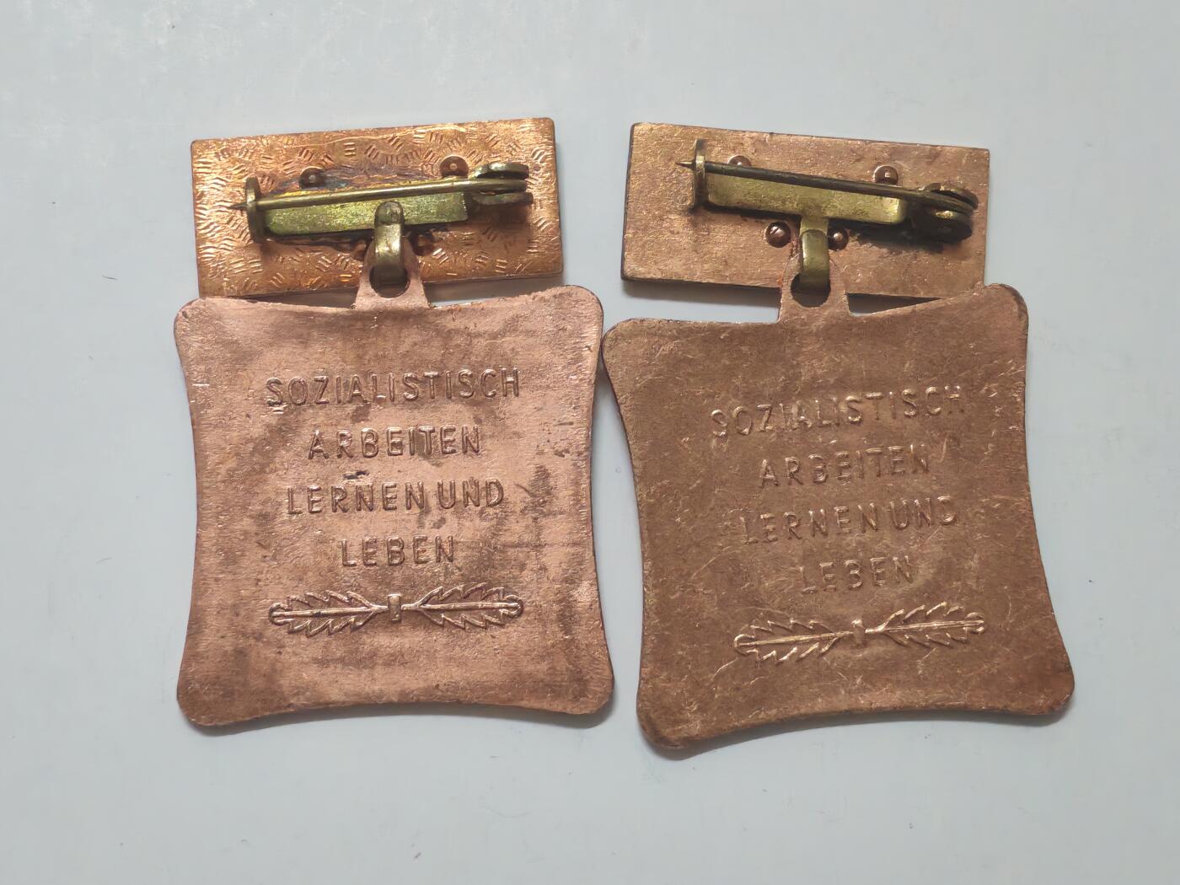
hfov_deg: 28.6
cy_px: 442
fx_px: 2318
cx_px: 590
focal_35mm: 68
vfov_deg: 21.6
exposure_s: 1/33
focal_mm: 5.52
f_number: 1.95
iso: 800
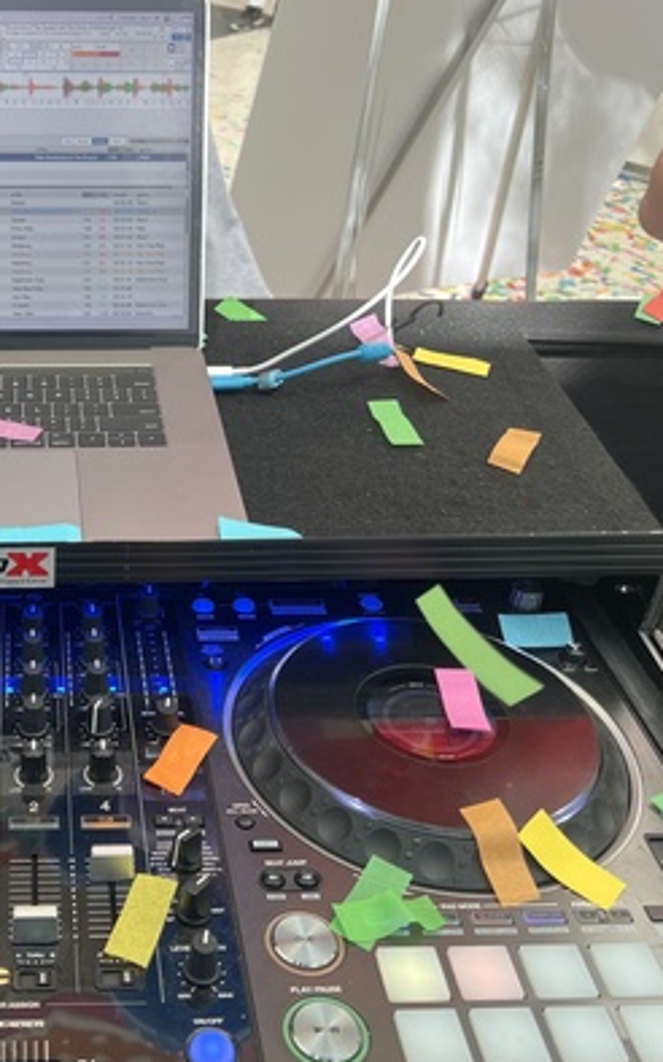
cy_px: 555
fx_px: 1215
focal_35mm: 42
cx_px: 62
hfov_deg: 29.2
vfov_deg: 47.2
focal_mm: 5.7
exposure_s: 1/120
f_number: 1.5
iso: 50
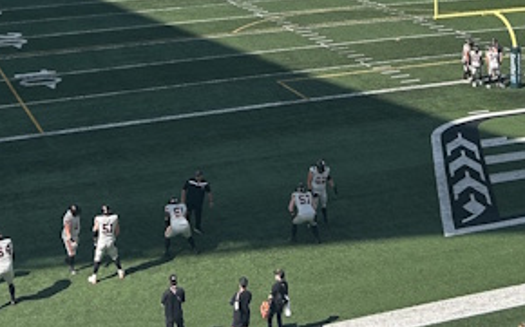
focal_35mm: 76
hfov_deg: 27.1
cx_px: 281
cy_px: -132
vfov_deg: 16.0
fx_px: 1087
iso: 50
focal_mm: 5.7
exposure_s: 1/3356
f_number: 1.5
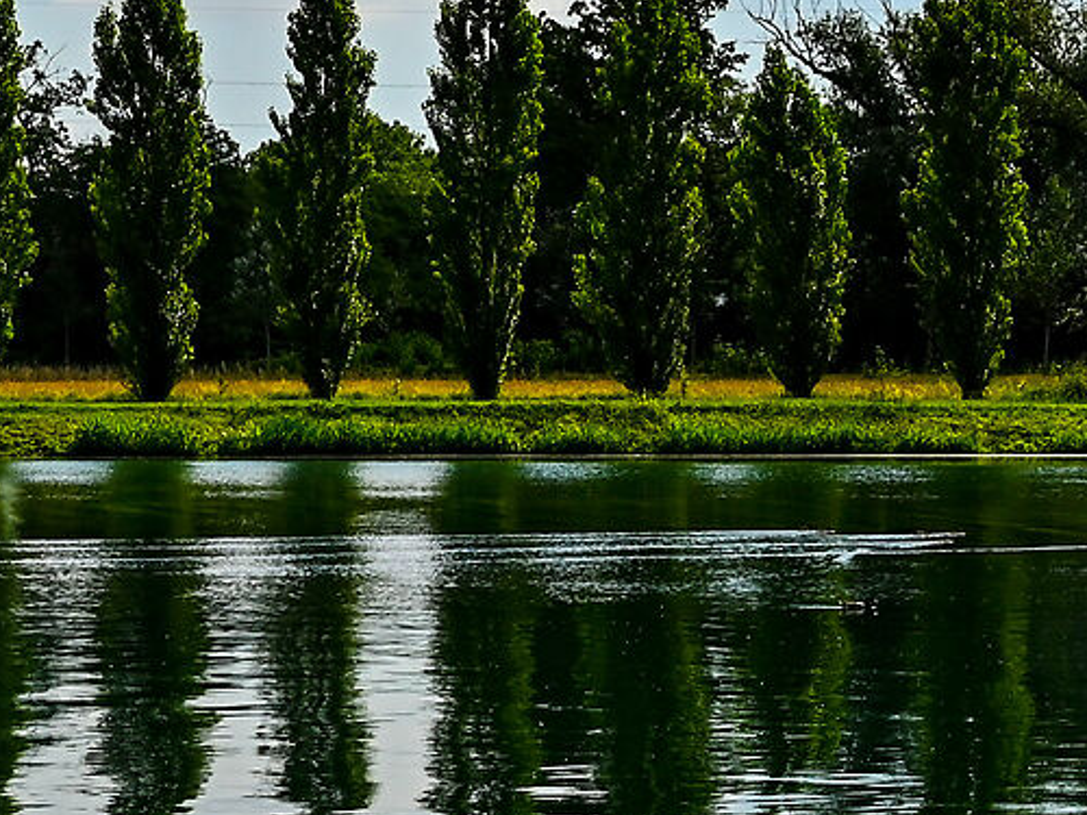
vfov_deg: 7.3
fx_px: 6375
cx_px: -513
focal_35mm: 203
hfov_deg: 9.5
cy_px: 427
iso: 320
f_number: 13
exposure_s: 1/640
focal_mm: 44
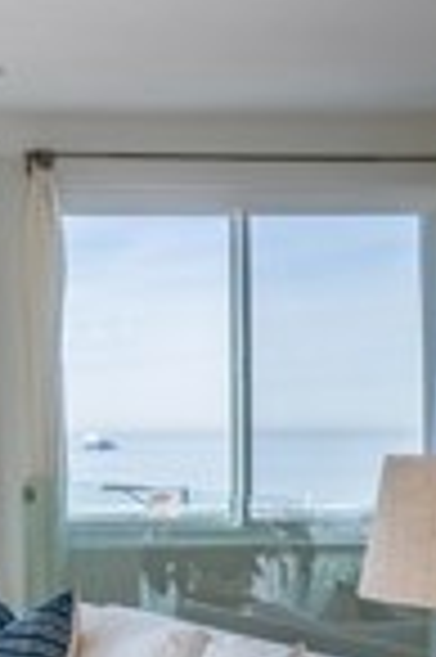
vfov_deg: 25.6
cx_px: -575
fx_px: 1438
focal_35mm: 79
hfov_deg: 13.3
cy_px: 443
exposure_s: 1/1000
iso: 125
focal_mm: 18
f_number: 8
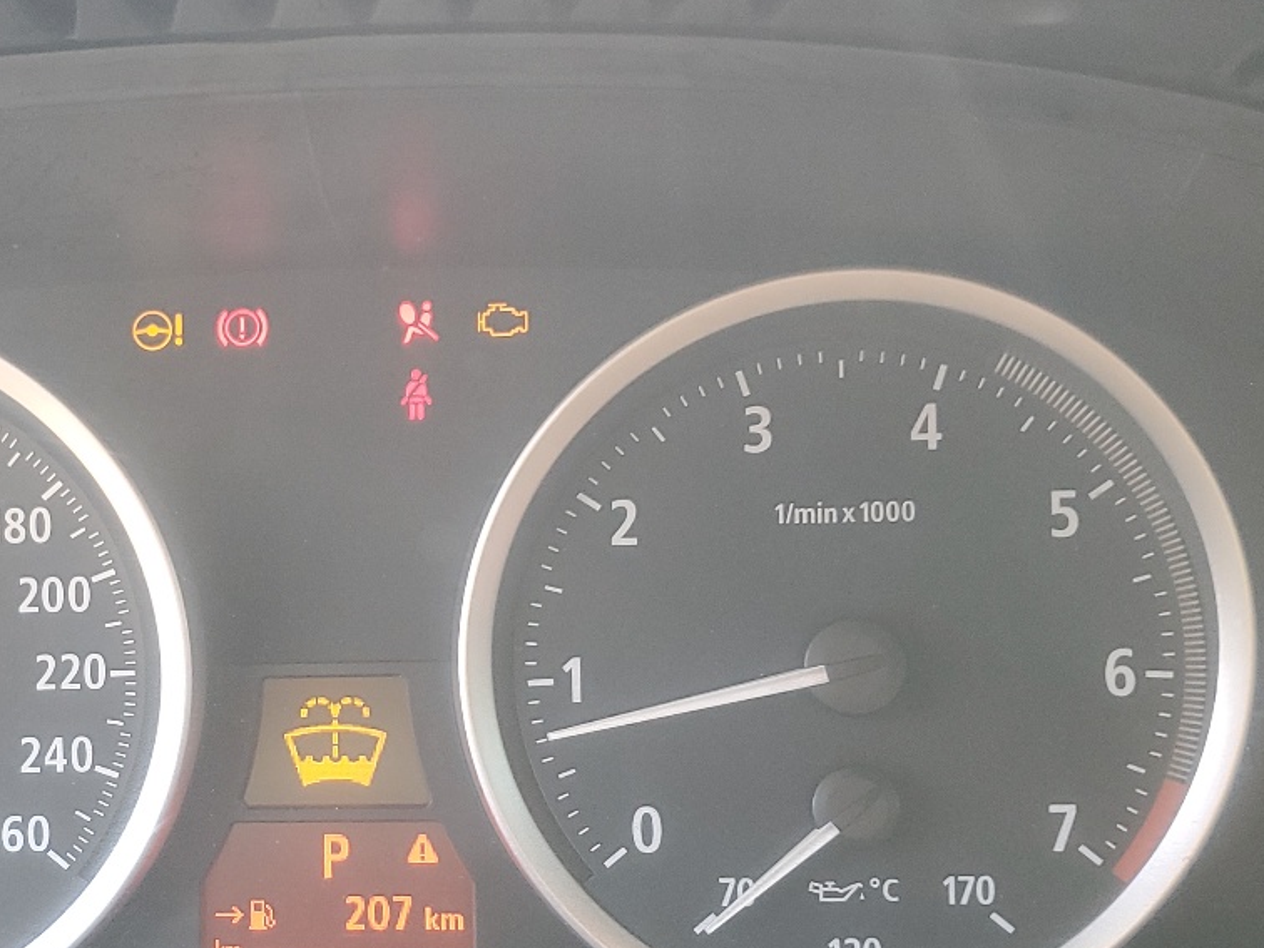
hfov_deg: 34.0
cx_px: 281
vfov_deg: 26.5
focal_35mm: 55
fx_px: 2008
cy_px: 572
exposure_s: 1/60.2
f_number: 1.5
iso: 78
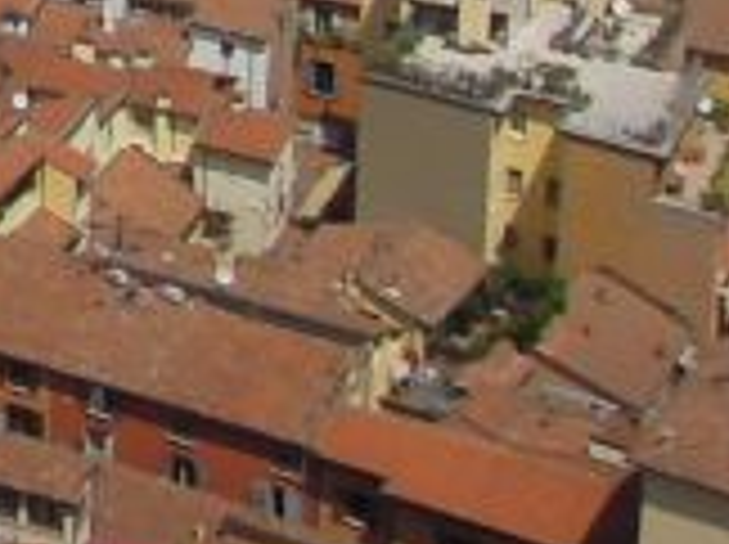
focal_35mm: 152
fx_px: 3196
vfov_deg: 8.7
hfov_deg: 9.9
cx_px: -1426
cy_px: -836
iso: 160
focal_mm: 4.3
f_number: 5.6
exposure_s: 1/1250
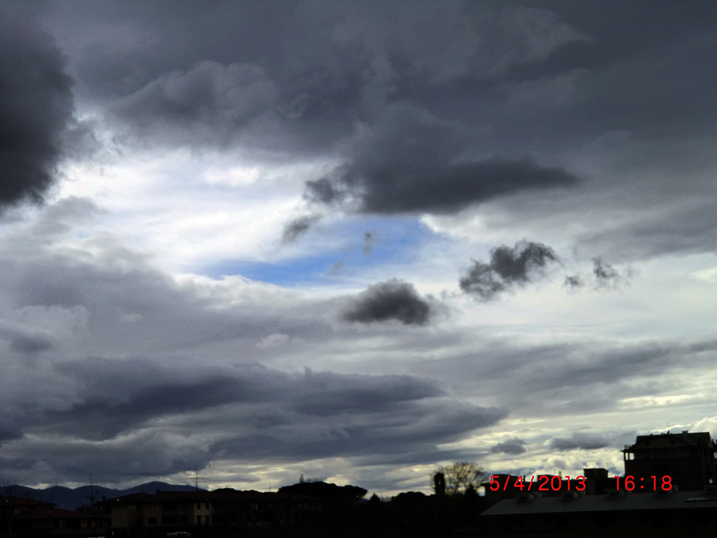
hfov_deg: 29.8
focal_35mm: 65
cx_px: 358
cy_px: 269
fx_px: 1346
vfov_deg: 22.6
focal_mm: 11.6
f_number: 10.1
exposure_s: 1/250
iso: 64
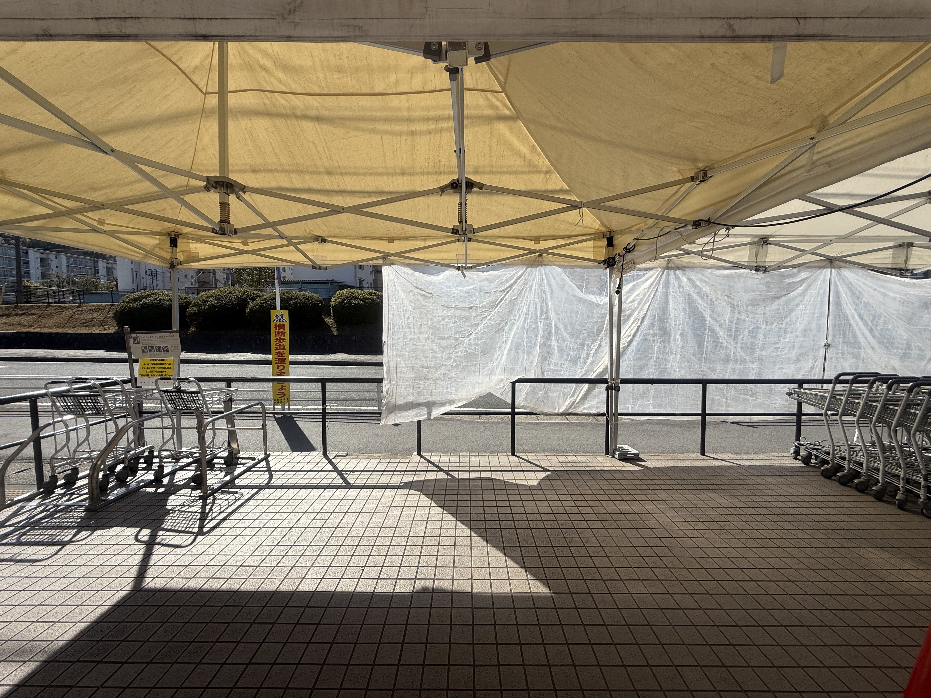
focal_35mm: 14
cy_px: 349
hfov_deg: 102.1
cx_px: 466
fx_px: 377
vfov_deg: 85.7
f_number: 2.2
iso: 50
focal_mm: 2.22
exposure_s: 1/3125
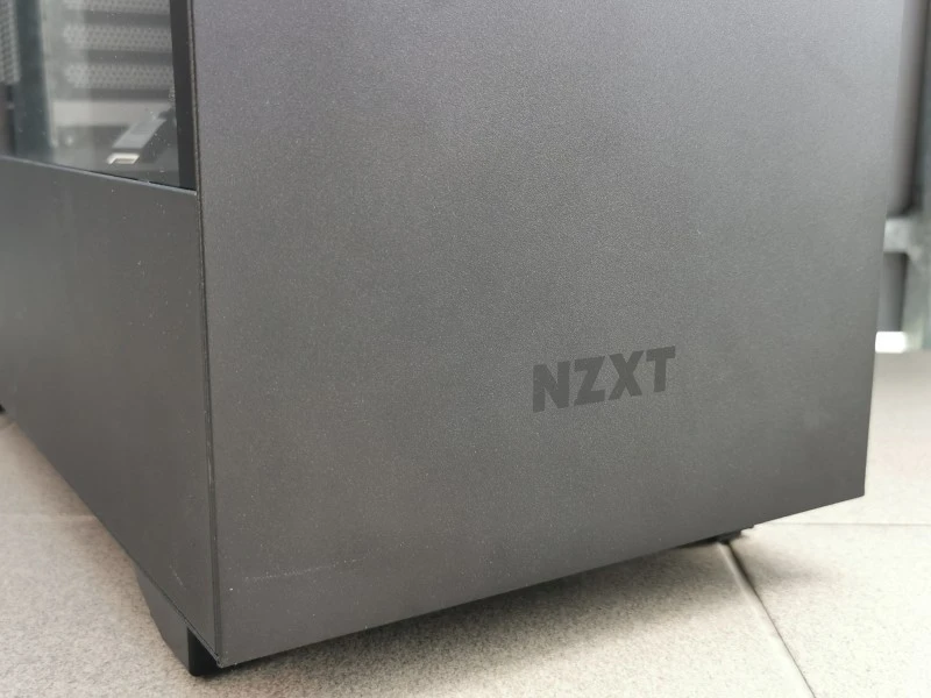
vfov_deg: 35.1
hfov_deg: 45.8
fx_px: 1103
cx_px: 466
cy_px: 349
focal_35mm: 41
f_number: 1.6
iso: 100
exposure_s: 1/100
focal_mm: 5.56
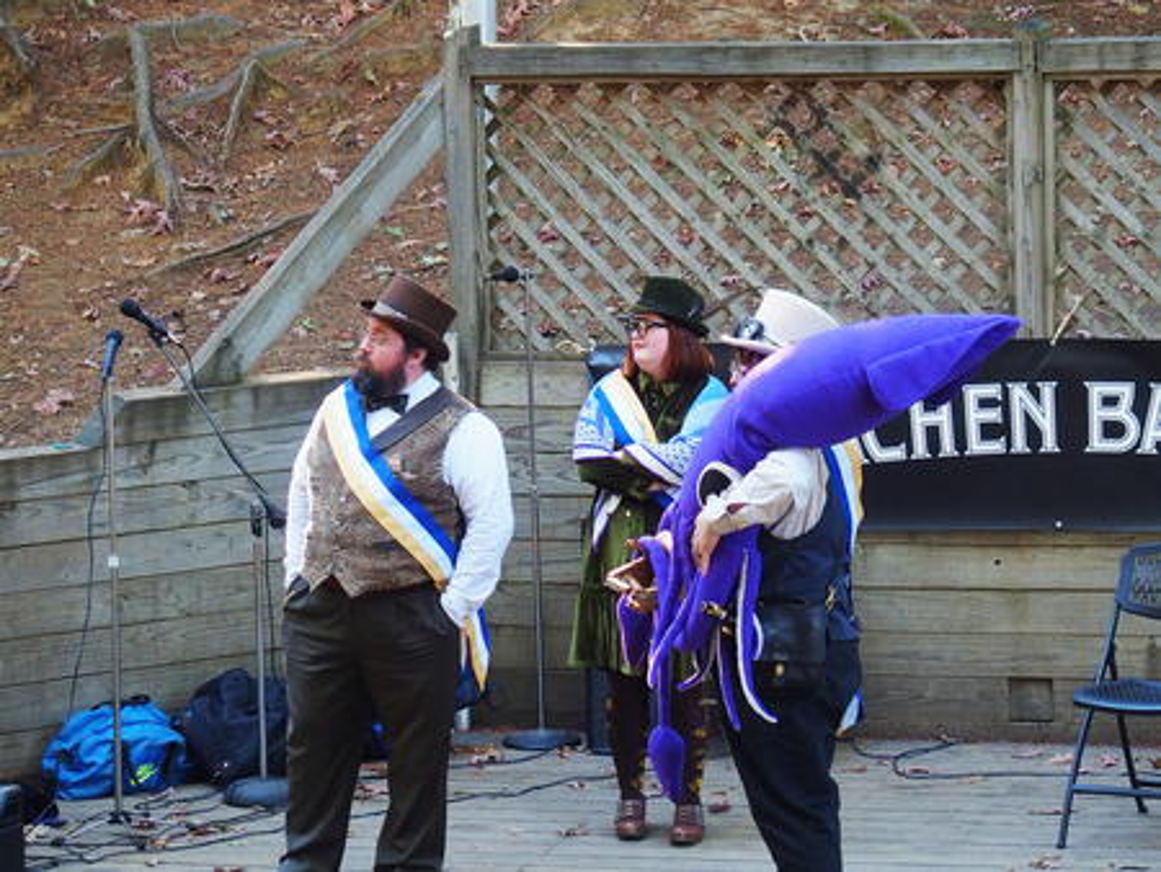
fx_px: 5537
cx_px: 580
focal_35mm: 165
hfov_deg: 12.0
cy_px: 436
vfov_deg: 9.0
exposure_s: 1/80
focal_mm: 35
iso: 500
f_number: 2.8
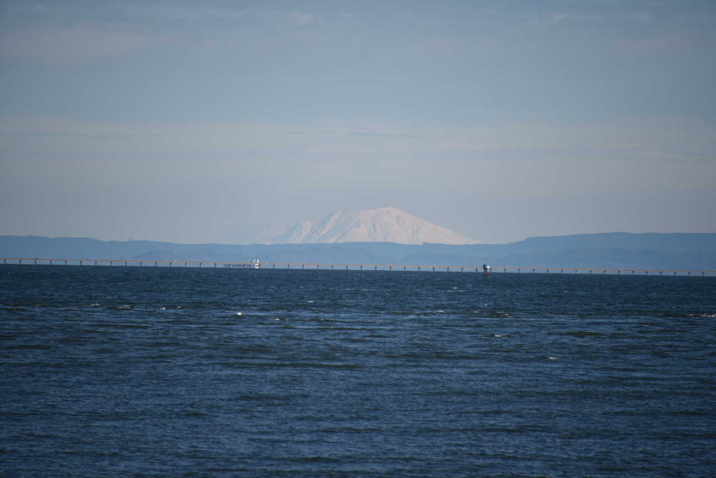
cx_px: 358
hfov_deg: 6.9
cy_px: 239
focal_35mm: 300
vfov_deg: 4.6
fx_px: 5968
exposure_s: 1/640
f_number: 5.6
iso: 100
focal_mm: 300
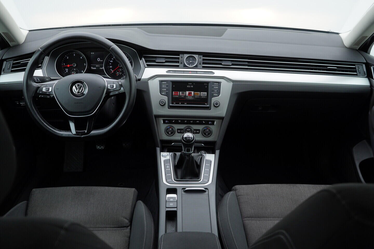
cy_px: 124
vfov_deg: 36.9
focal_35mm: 36
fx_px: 374
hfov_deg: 53.1
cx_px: 187
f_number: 3.2
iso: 125
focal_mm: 24
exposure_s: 1/50
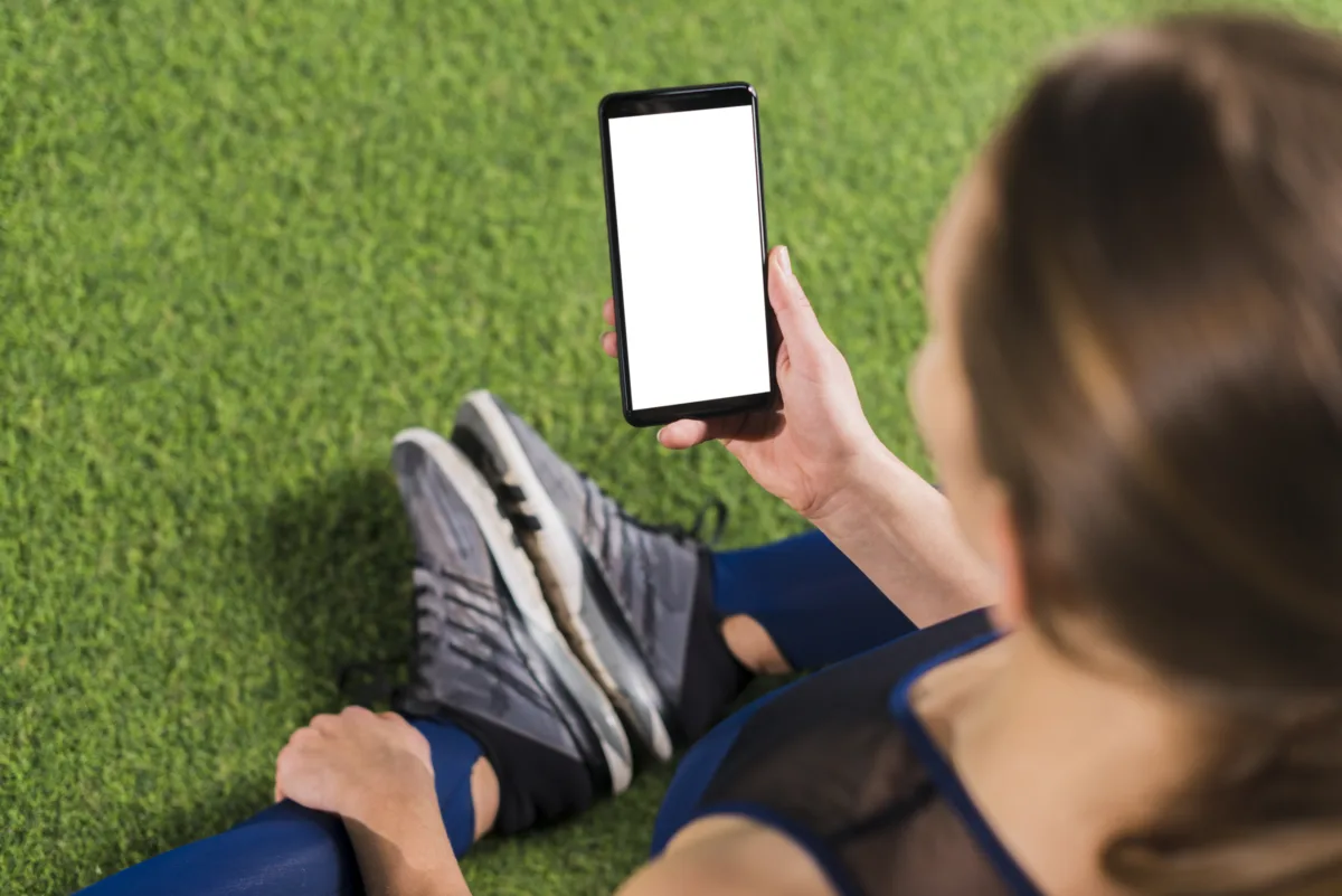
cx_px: 671
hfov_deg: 39.6
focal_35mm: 50
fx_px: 1864
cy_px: 448
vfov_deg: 27.0
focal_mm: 50
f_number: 2.8
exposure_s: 1/160
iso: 320
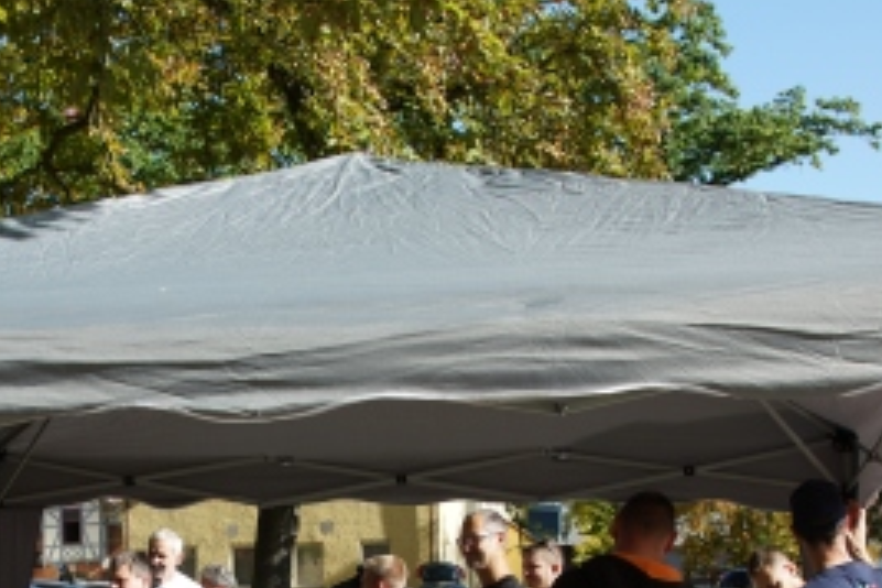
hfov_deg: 31.4
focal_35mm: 63
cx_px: 238
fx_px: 1543
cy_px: 667
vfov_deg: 20.4
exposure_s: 1/640
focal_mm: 24
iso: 200
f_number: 4.5
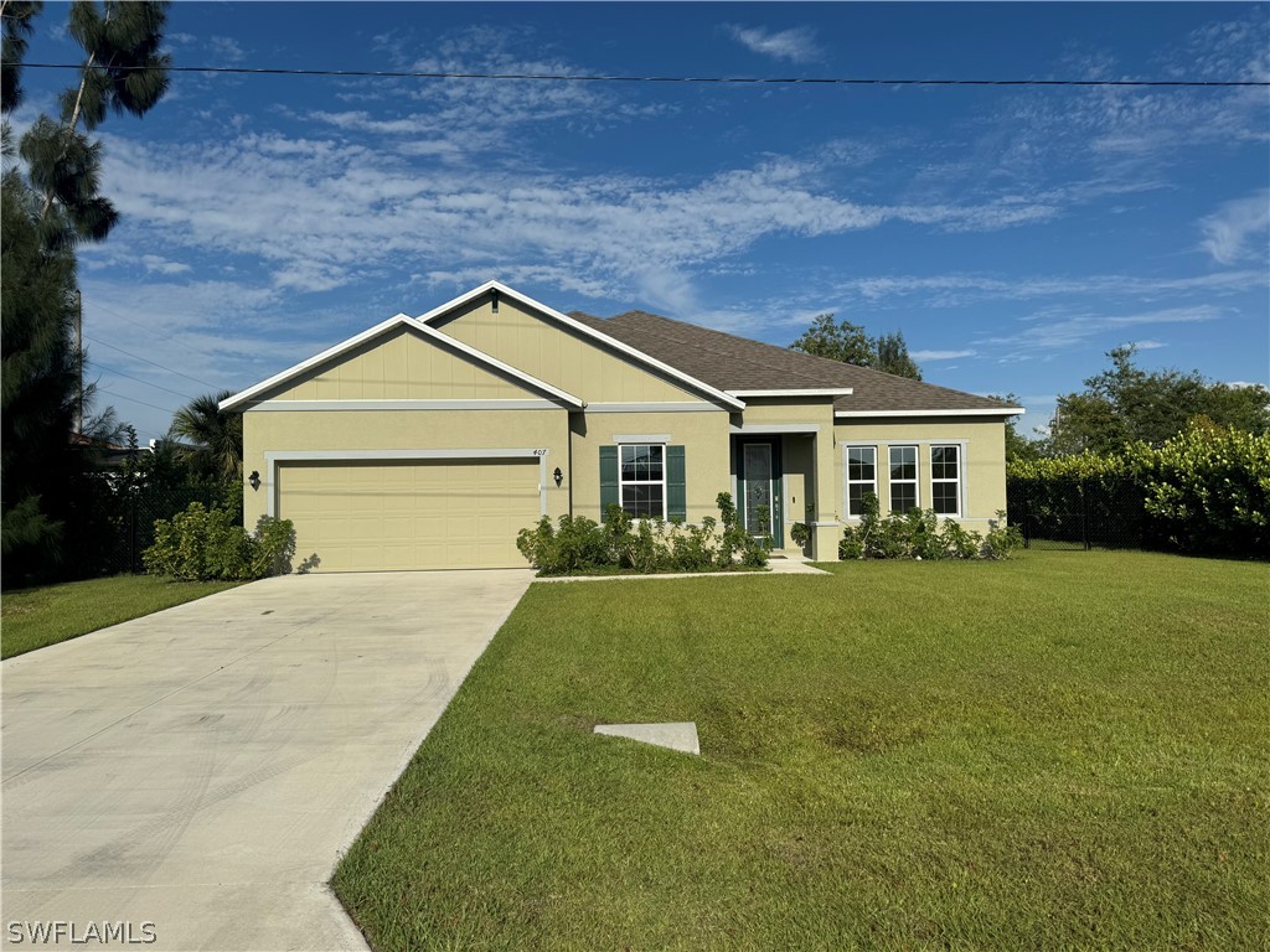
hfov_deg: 71.6
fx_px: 881
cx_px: 635
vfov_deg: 56.8
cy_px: 476
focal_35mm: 24
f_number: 1.78
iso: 80
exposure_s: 1/10417
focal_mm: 6.76
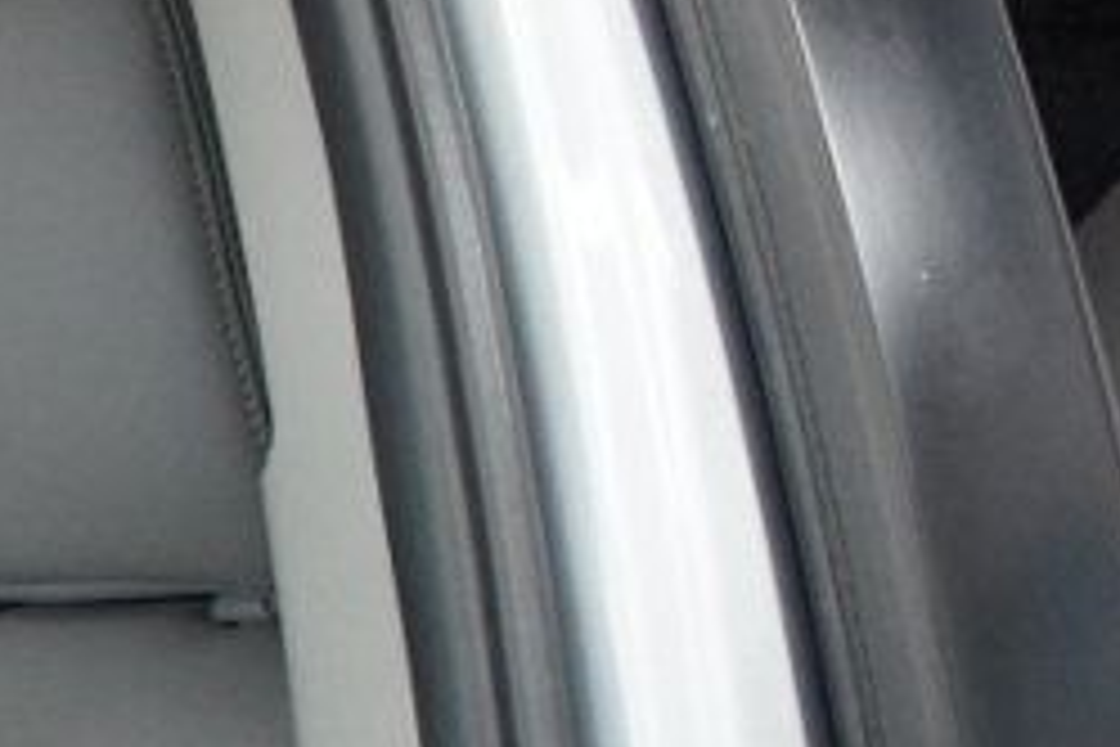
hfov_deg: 15.6
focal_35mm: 111
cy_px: 1208
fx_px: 3453
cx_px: -949
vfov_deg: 11.7
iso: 1600
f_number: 3.5
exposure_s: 1/60
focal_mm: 18
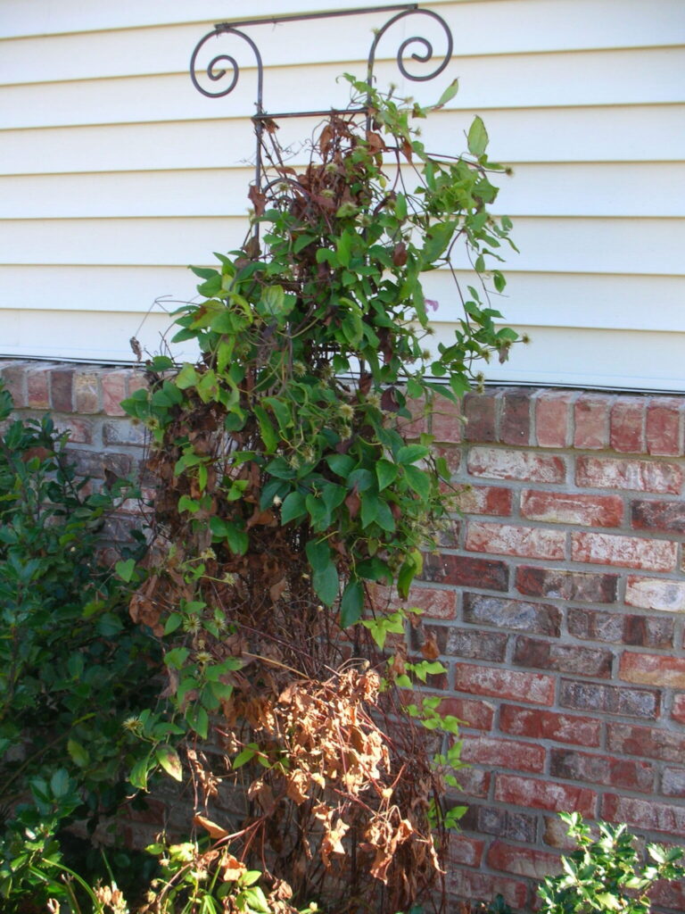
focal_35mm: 46
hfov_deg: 31.5
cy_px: 457
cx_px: 342
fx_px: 1214
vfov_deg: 41.2
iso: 50
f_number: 3.5
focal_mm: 7.7
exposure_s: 1/84.4
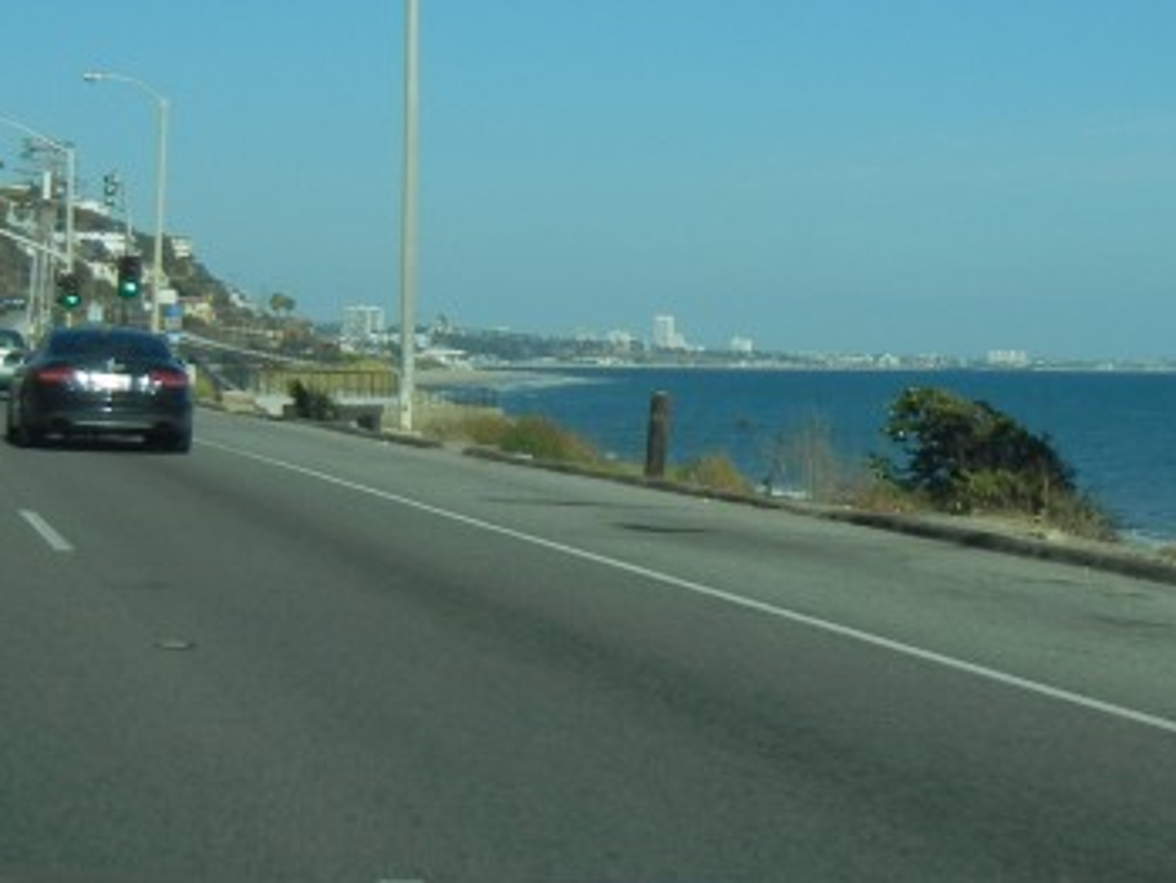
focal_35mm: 88
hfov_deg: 22.0
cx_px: 920
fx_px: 2991
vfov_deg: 16.7
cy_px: 189
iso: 160
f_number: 7
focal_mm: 5.4
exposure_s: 1/523
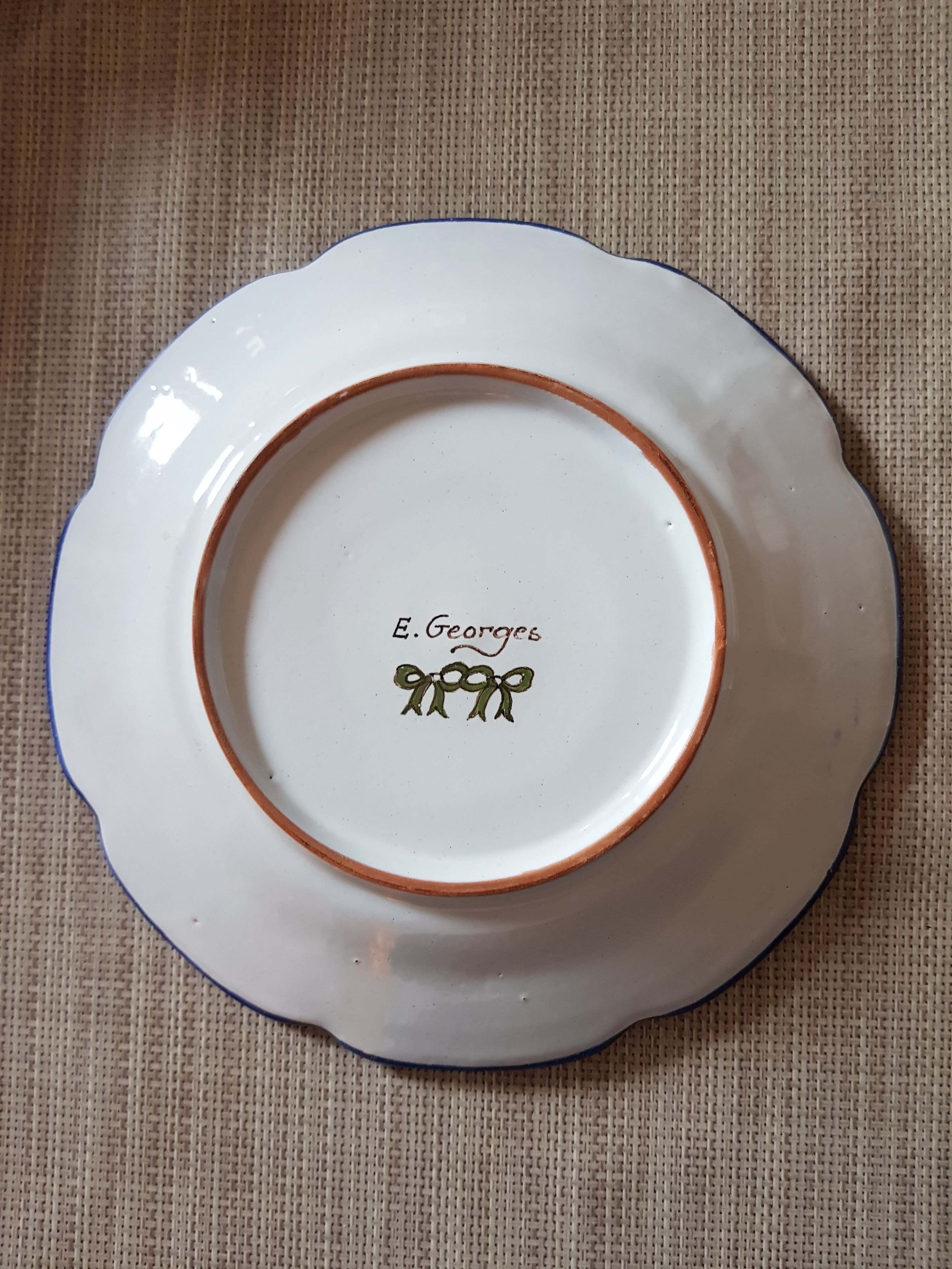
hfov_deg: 53.1
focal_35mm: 26
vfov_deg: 67.3
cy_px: 634
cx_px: 476
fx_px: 953
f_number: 1.7
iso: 250
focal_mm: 4.2
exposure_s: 1/25
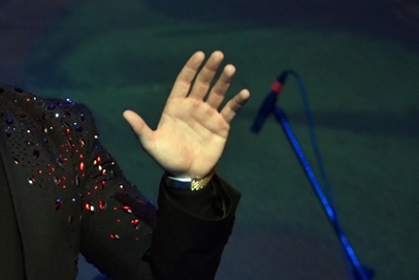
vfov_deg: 3.8
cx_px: -46
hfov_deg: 5.7
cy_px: 61
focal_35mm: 362
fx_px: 4215
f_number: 4.5
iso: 1600
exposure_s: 1/125
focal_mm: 98
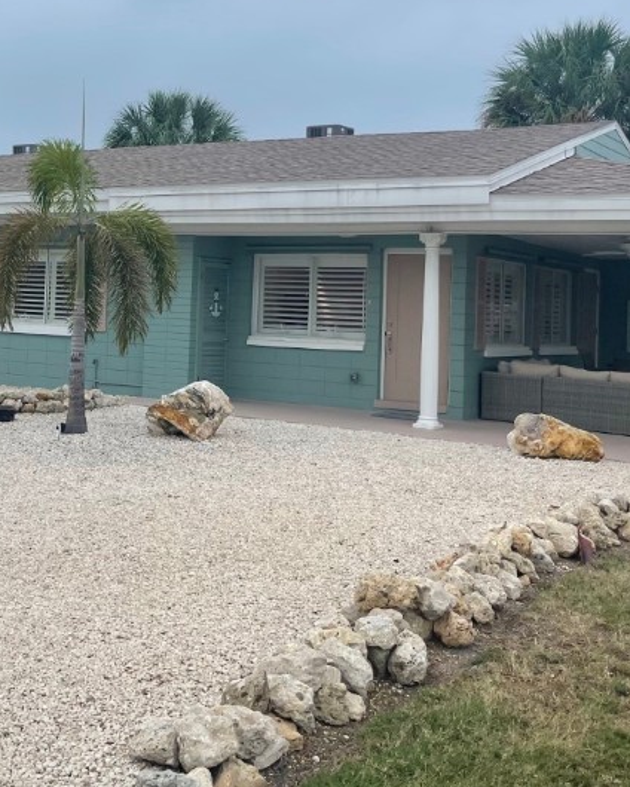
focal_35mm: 49
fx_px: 1142
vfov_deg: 37.6
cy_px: 264
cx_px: 137
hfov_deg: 30.2
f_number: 1.6
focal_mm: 4.2
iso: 32
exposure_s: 1/584
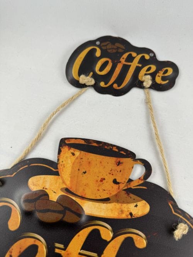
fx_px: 178
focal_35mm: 24
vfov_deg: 71.6
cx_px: 96
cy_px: 128
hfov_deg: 56.8
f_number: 1.78
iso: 64
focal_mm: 6.86
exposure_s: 1/100
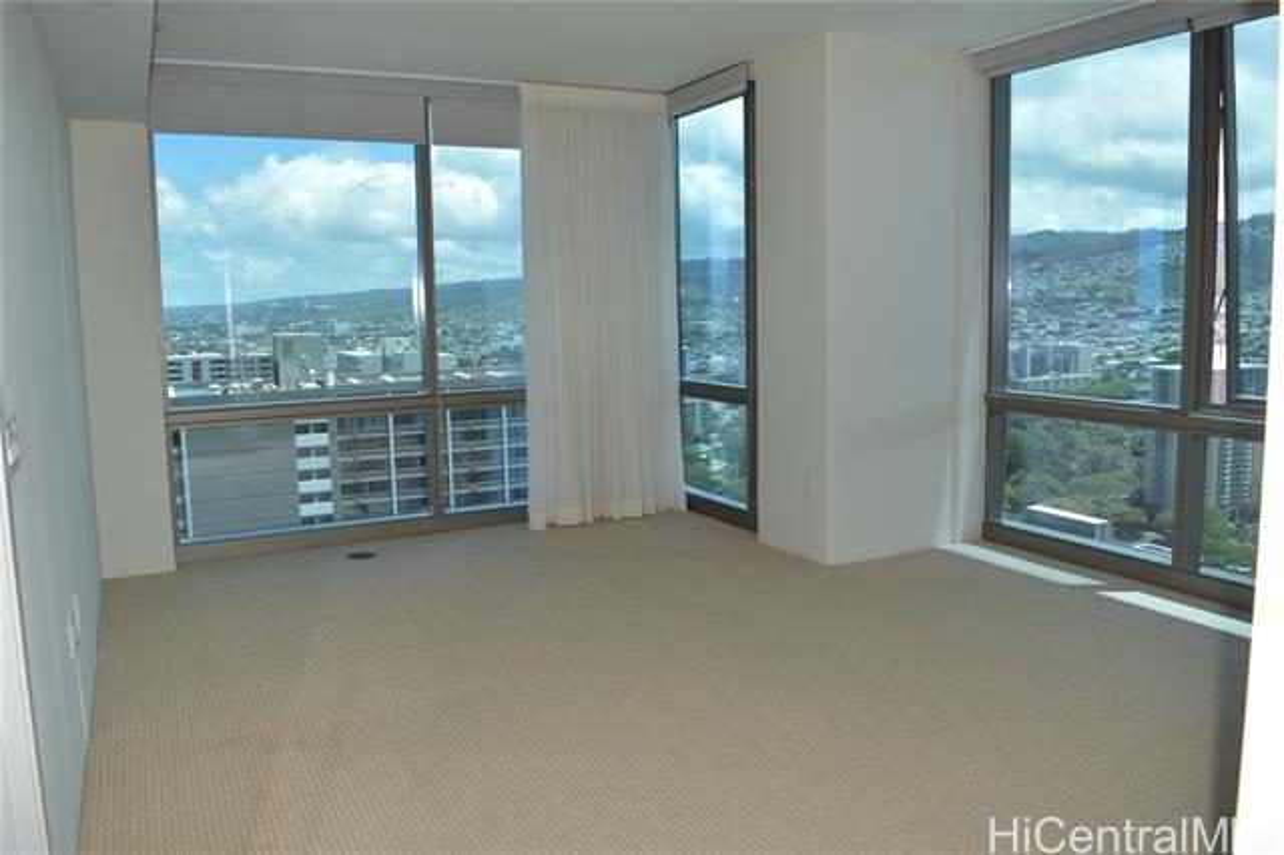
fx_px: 962
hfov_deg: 67.4
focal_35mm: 27
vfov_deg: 47.9
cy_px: 428
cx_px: 642
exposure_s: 1/200
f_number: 5
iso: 100
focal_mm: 18
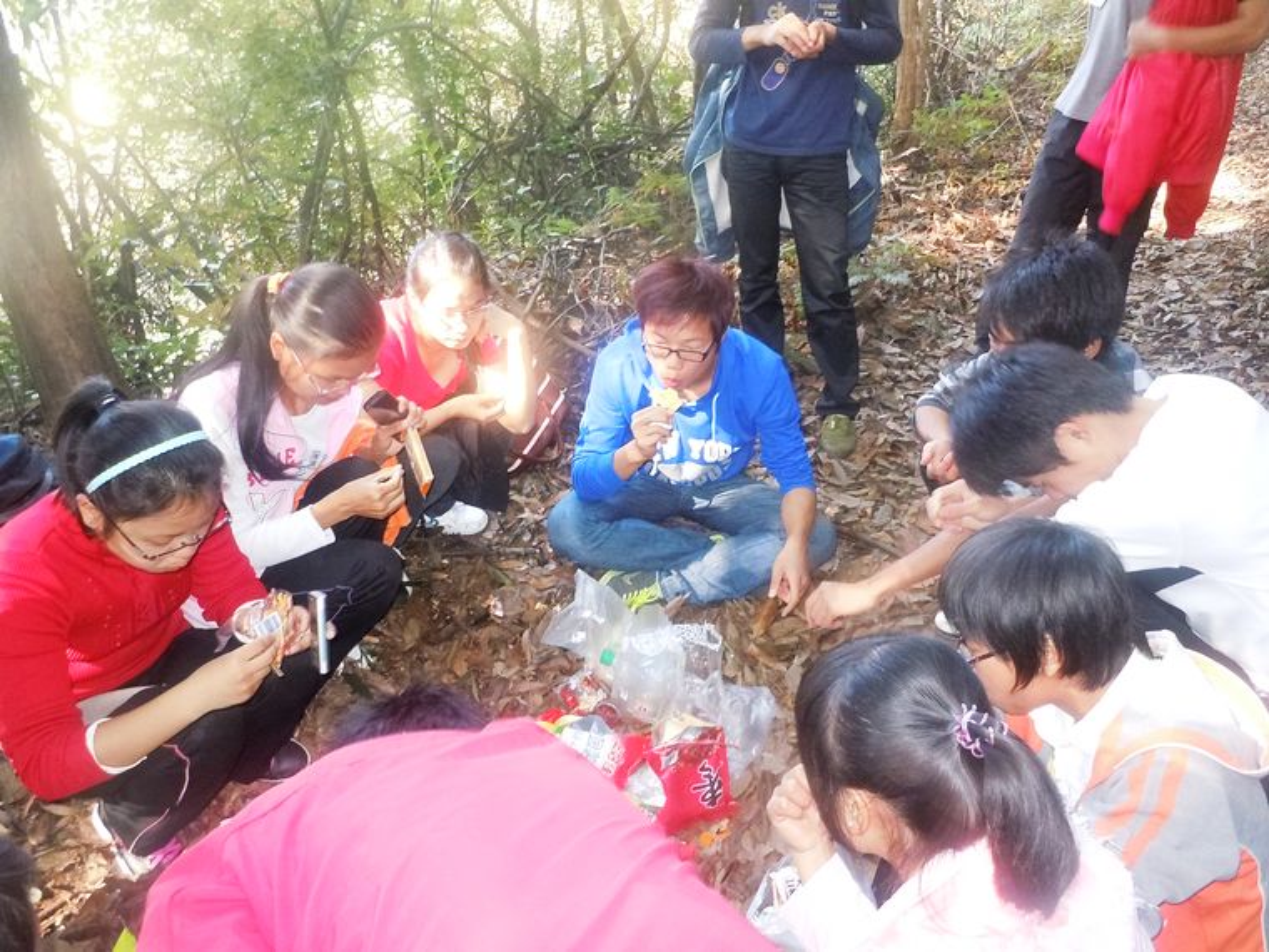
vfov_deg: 49.7
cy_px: 476
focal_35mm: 28
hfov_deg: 63.4
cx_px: 634
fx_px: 1026
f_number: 3.7
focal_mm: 5
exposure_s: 1/25
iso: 500
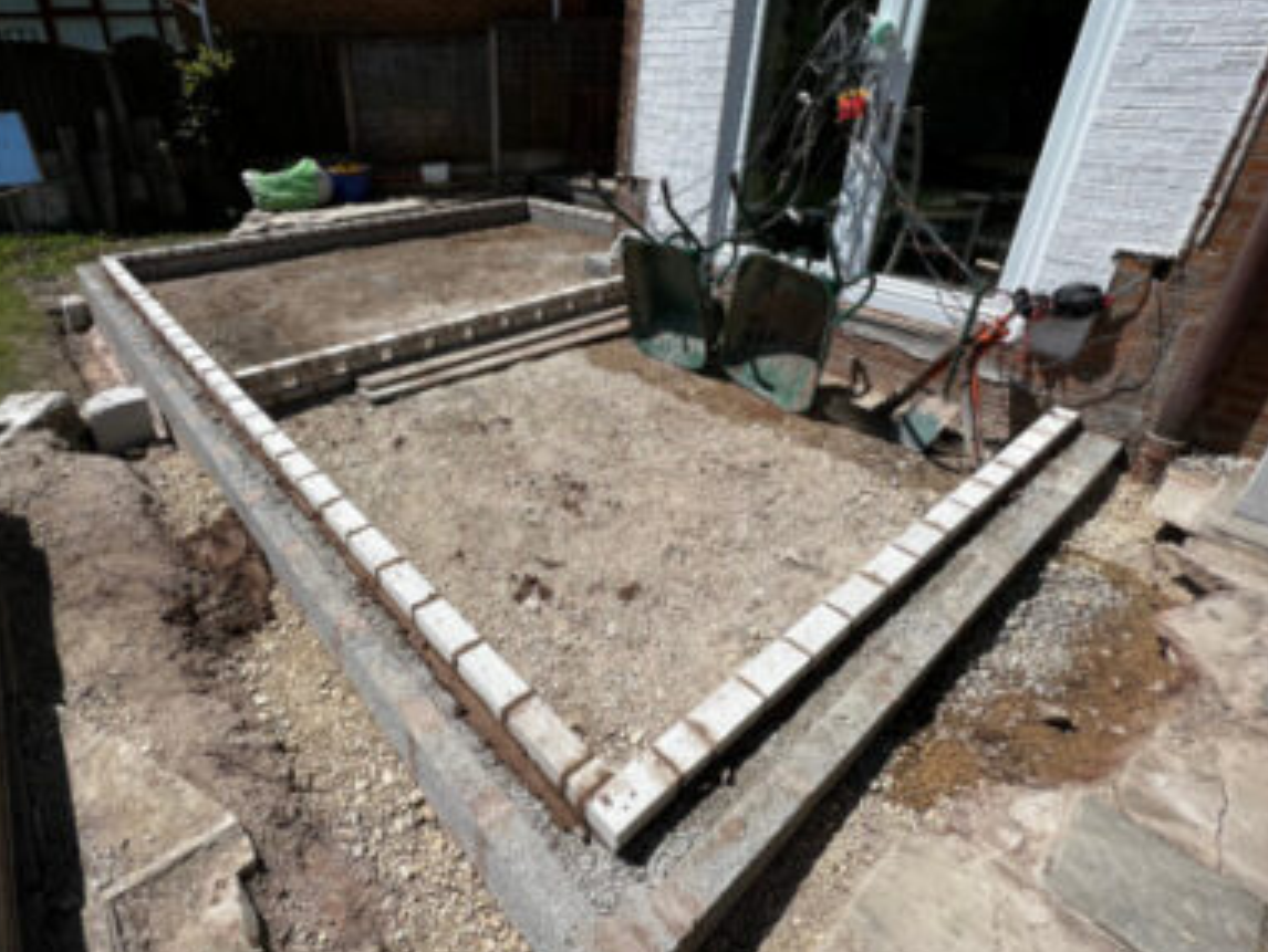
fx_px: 623
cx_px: 511
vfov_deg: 74.3
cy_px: 400
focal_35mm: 17
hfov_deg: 89.9
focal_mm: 1.57
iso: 32
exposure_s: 1/3040
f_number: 1.8
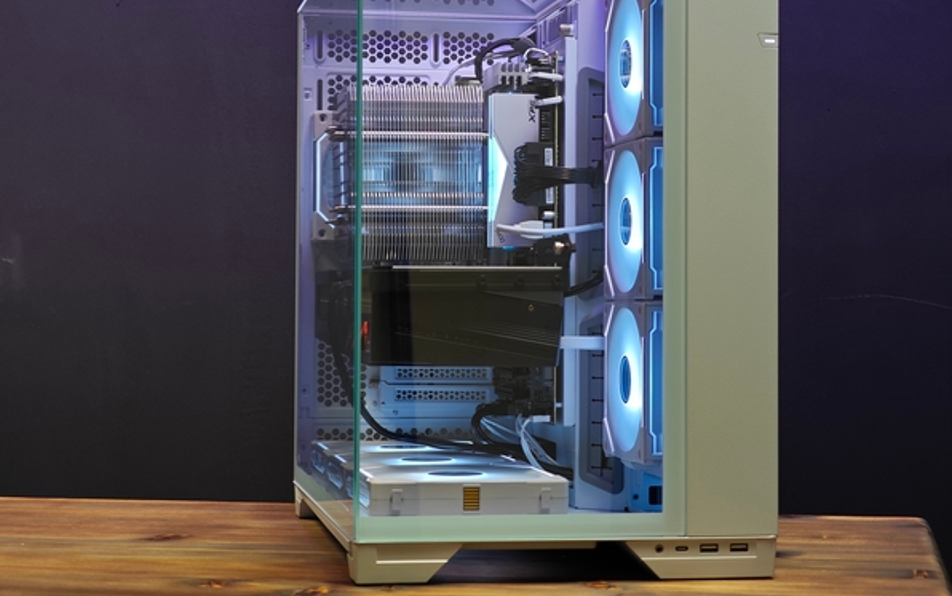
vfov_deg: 16.3
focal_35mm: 80
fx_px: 2076
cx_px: 474
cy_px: 238
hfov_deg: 25.8
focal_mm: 12.28
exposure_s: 1/26.3
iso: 100
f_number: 1.8
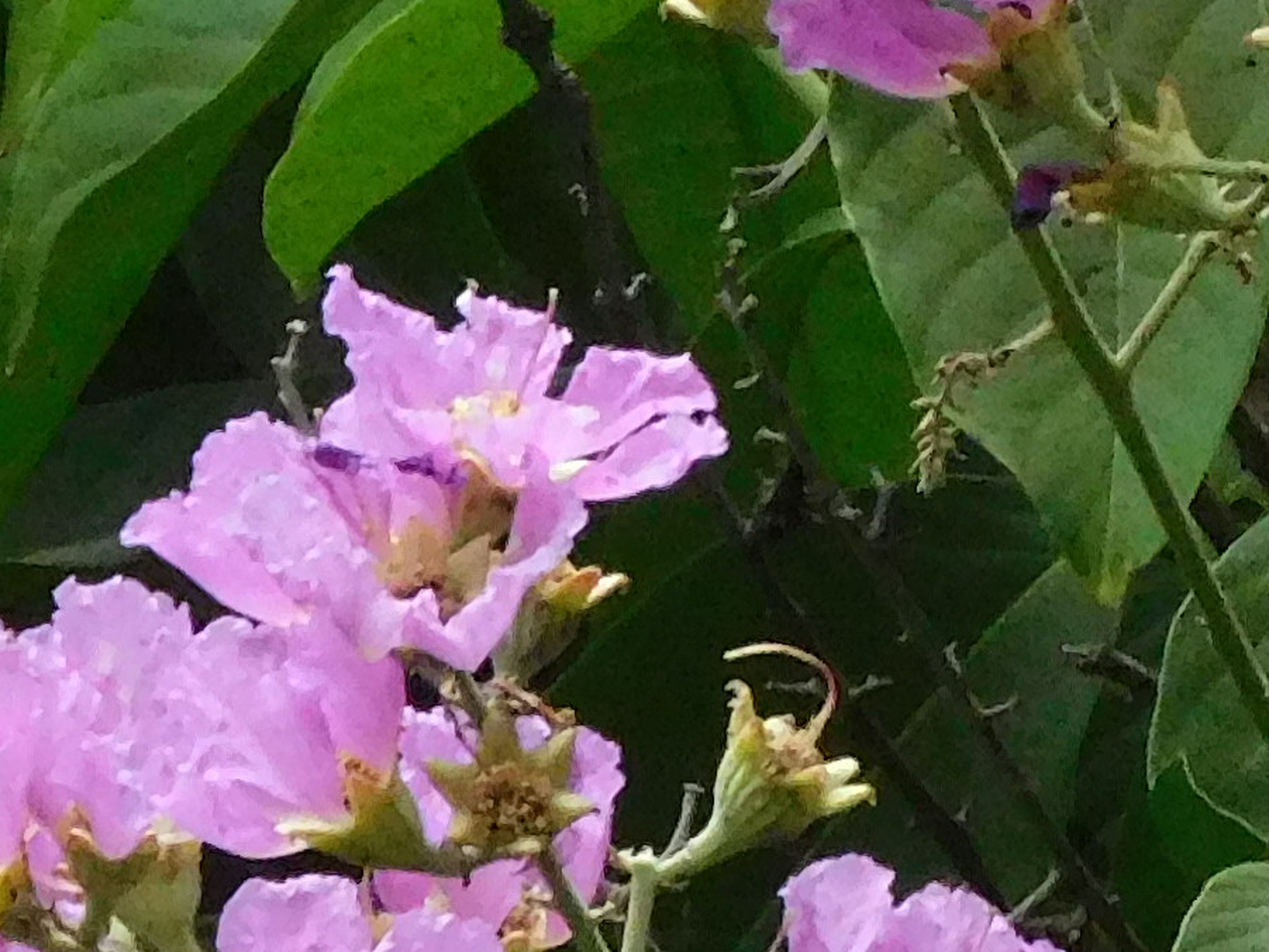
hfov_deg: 0.8
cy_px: -990
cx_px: 1837
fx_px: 93714
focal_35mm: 2556
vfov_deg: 0.6
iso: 800
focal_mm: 89.6
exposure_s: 1/320
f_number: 5.6
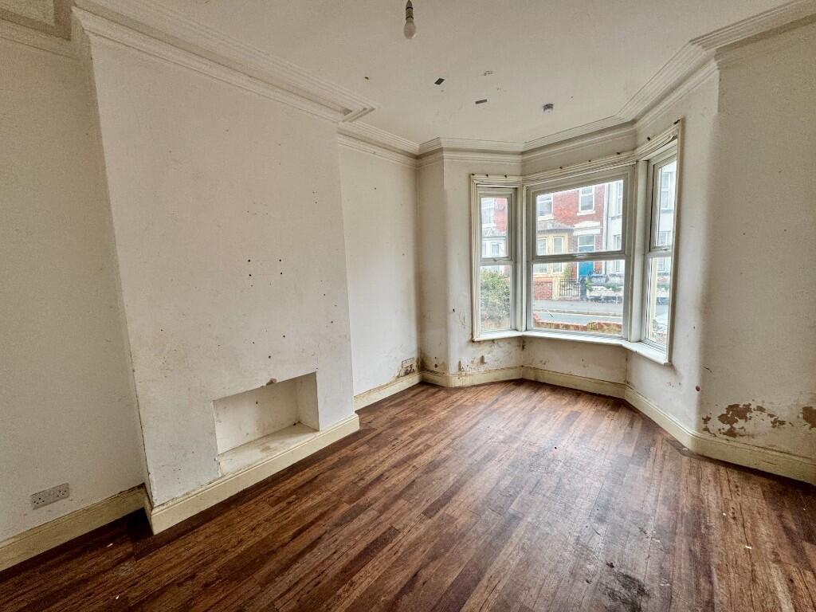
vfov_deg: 85.7
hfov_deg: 102.1
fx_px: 330
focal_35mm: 14
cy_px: 306
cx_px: 408
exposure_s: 1/99
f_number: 2.2
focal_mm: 2.22
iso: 160
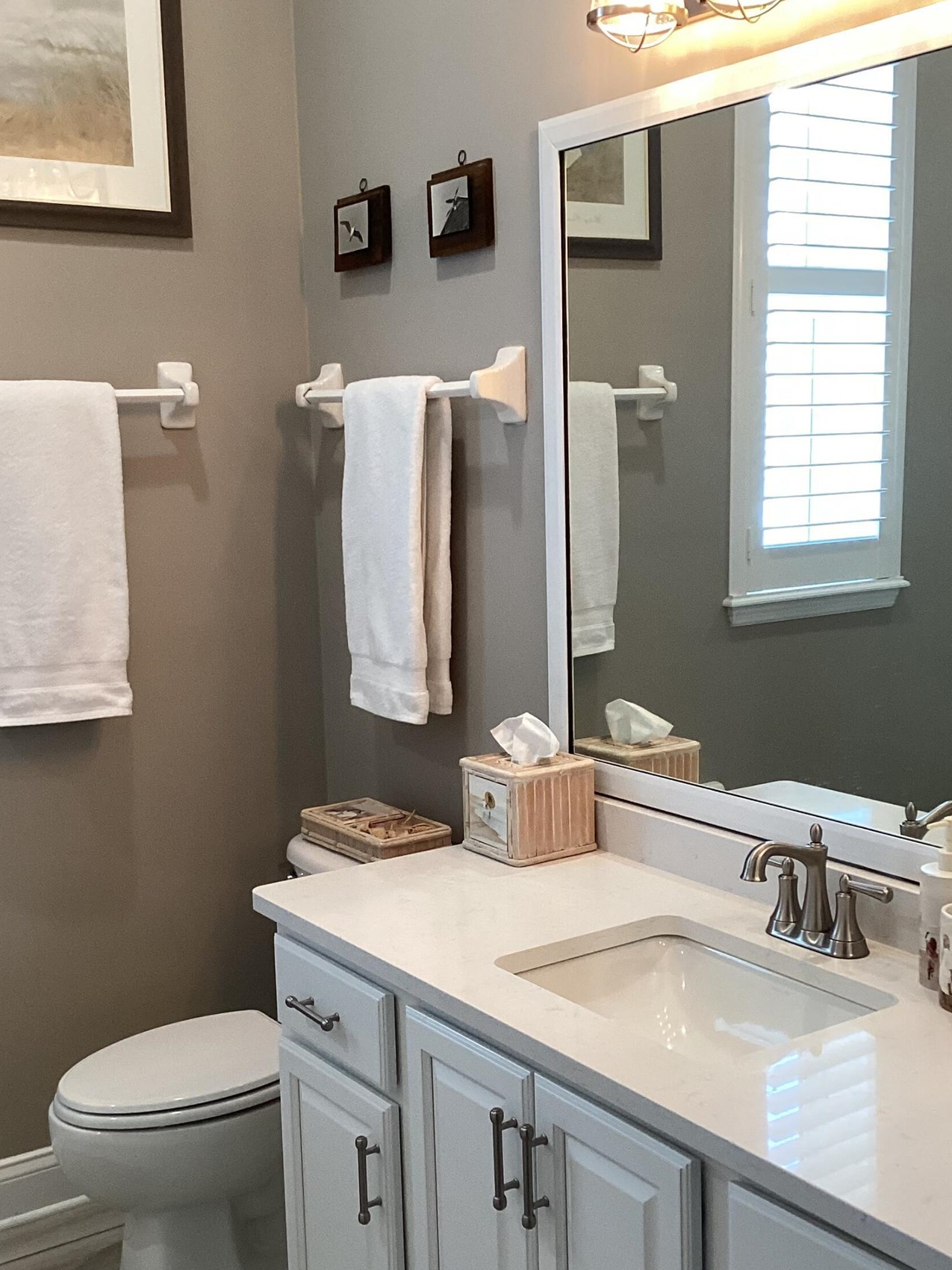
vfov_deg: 44.8
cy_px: 693
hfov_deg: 34.3
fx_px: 1541
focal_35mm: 42
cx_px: 510
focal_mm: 3.3
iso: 100
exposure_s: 1/60
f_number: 2.4
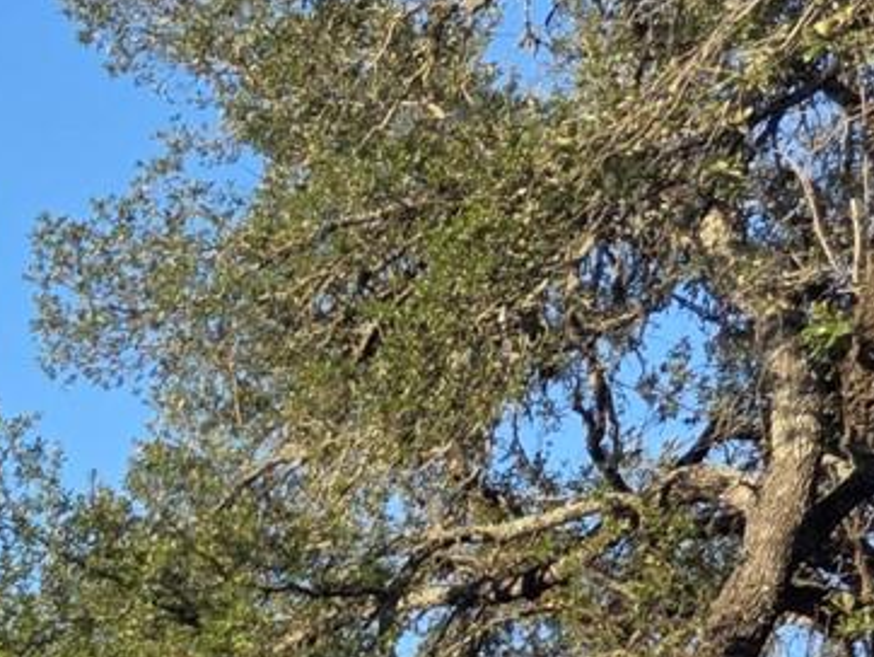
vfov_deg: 10.5
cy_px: 1300
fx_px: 3284
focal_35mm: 130
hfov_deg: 11.8
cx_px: -1350
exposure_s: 1/2524
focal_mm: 6.3
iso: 80
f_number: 1.7
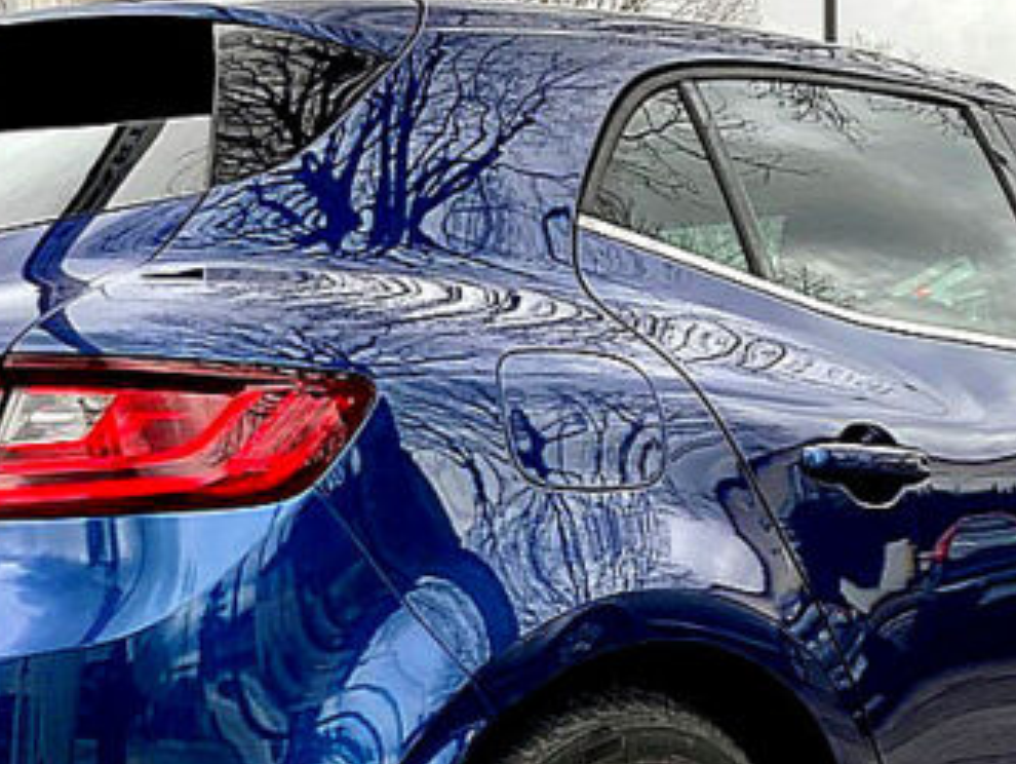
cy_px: 555
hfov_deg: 30.7
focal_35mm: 63
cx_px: 499
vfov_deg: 23.1
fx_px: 1850
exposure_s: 1/121
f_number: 1.8
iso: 64
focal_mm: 4.25
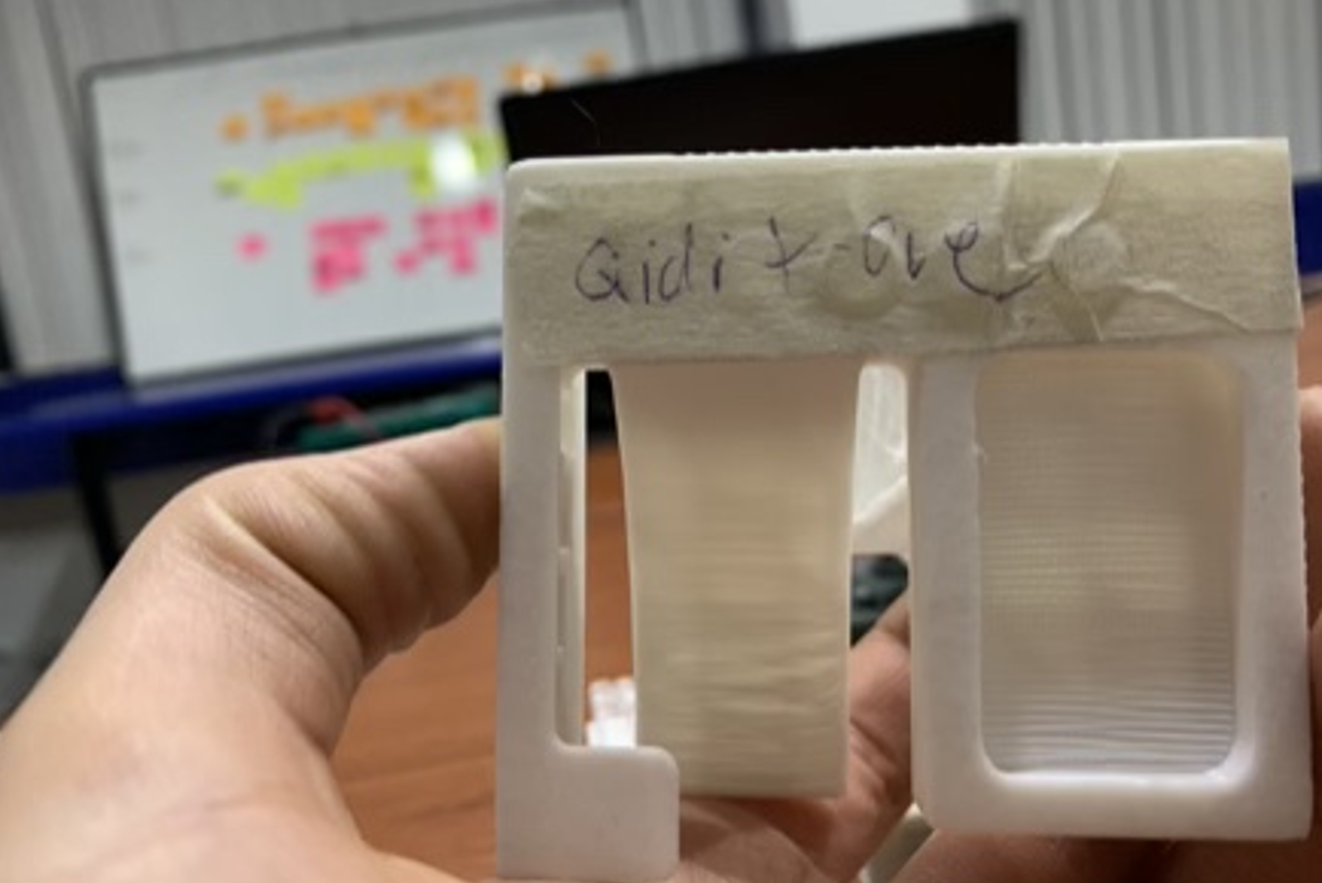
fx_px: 1029
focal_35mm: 28
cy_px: 464
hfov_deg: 65.4
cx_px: 670
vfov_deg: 46.4
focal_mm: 4.25
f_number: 1.8
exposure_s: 1/40
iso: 250
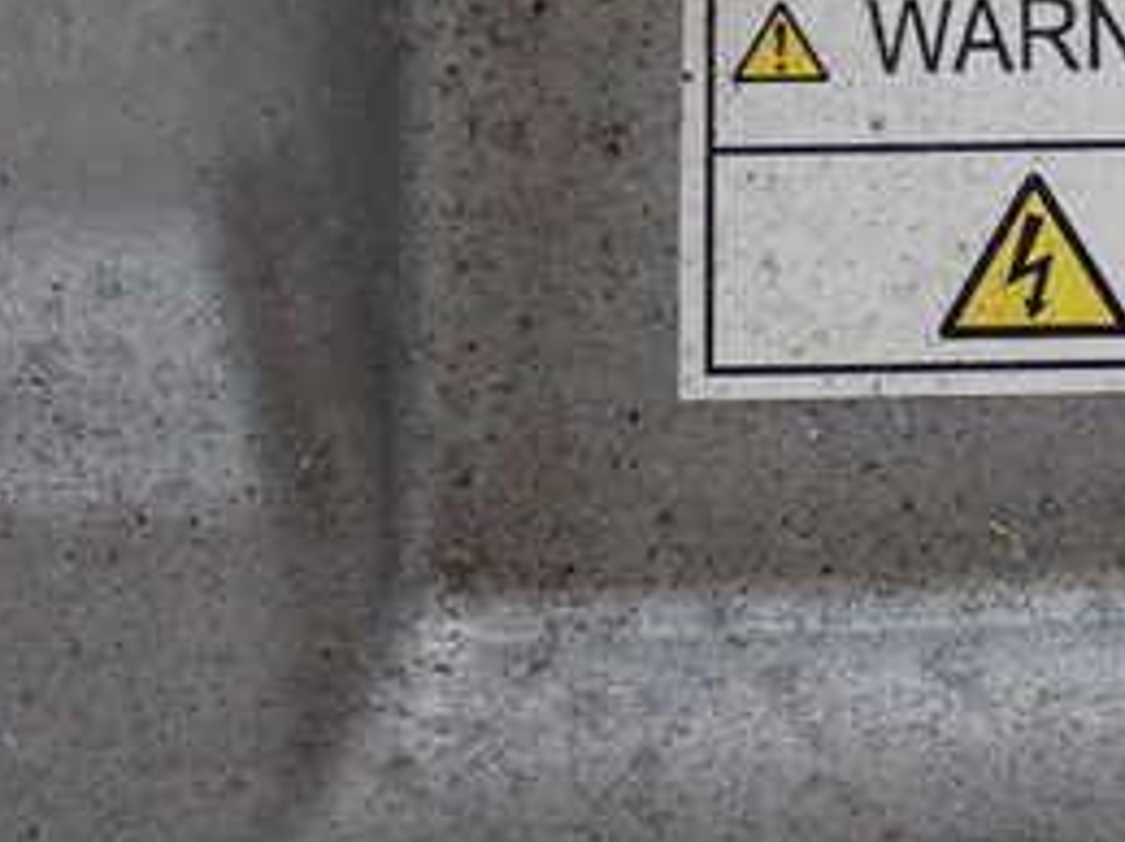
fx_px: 3313
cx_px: 1181
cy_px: 369
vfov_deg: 14.5
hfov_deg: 18.6
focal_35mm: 102
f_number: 2.9
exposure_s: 1/40
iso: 250
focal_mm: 7.84
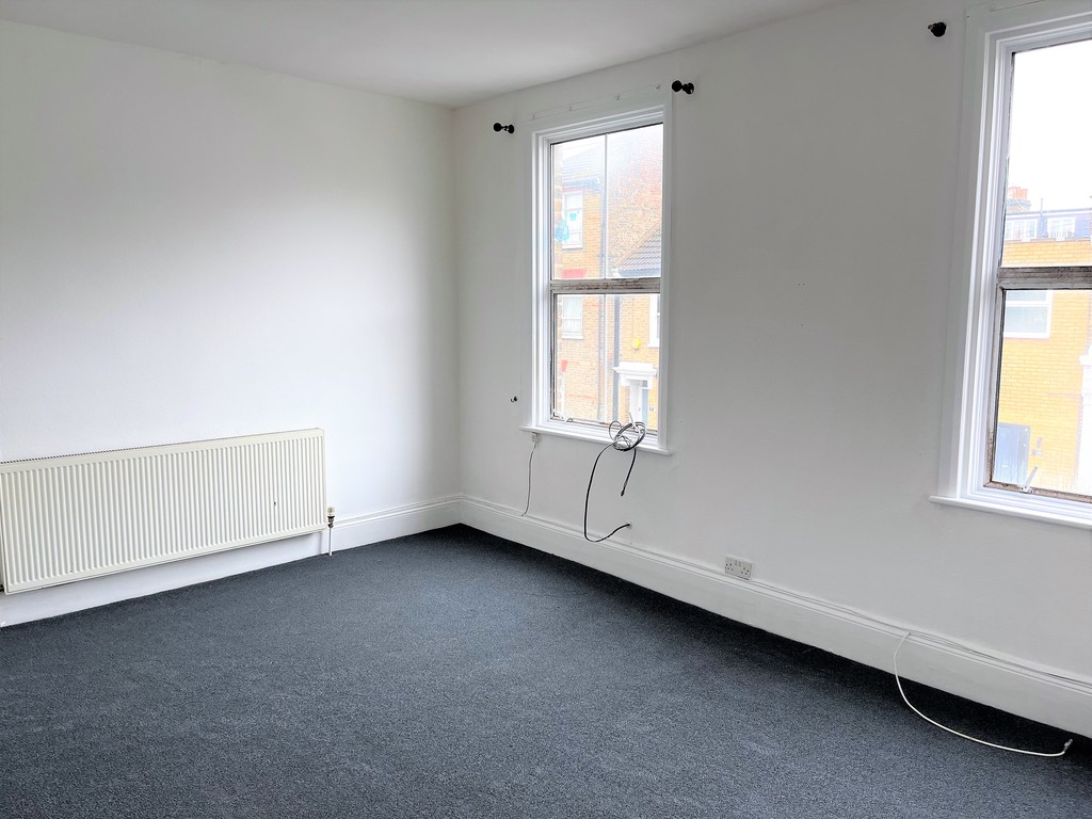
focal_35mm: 26
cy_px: 410
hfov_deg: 67.3
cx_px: 546
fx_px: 820
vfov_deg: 53.1
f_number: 1.6
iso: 64
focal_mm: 5.1
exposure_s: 1/121
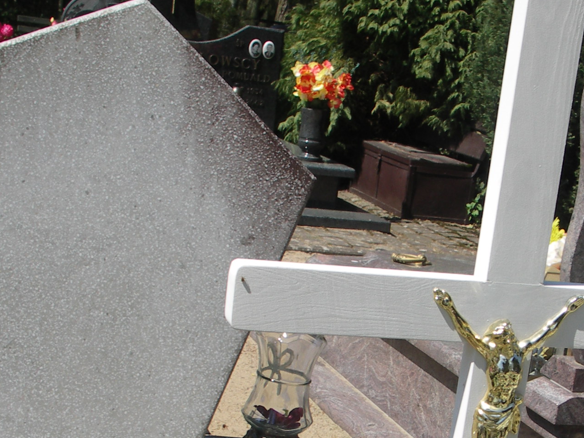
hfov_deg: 25.2
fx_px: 1299
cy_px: 460
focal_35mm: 77
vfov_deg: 18.5
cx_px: 400
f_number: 5.6
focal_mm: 7.9
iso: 50
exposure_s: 1/250
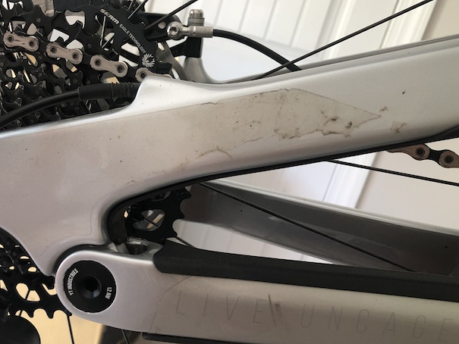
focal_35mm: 37
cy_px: 158
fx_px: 491
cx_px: 169
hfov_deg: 49.6
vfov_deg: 38.7
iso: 40
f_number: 1.8
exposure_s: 1/24
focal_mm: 3.99
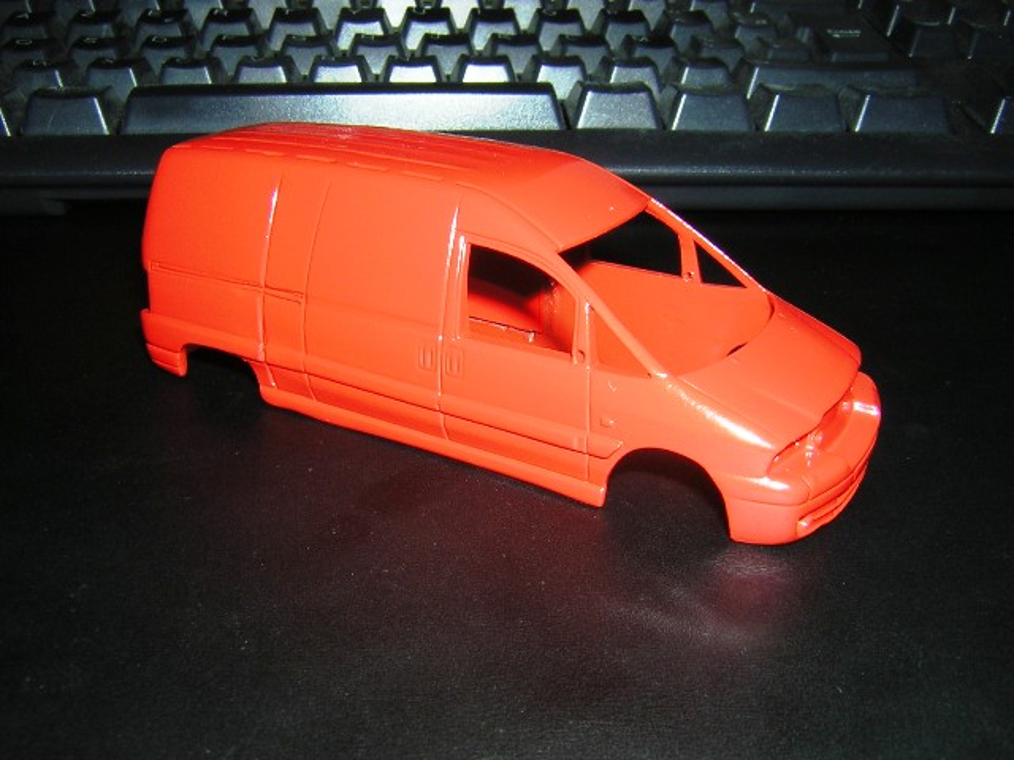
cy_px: 380
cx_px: 507
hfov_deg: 51.4
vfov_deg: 39.7
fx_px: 1055
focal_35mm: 36
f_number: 5.2
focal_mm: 4.7
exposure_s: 1/60.1
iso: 100
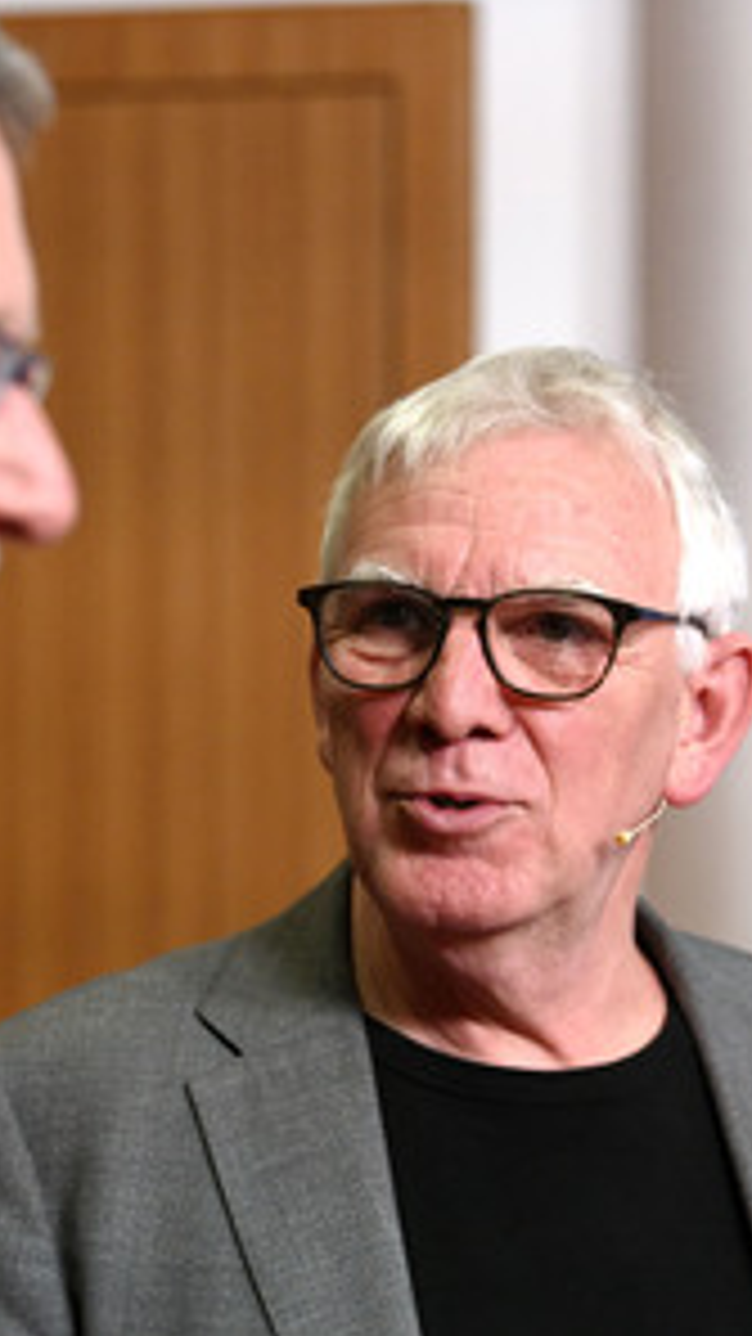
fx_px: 5354
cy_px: 670
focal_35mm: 151
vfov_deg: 14.2
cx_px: 214
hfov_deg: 8.0
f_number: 4
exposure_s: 1/1250
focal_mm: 95
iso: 4000
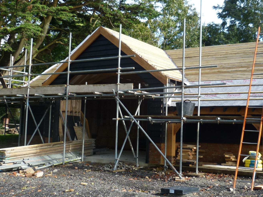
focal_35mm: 48
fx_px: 365
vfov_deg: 30.3
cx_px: 170
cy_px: 91
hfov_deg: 39.3
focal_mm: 5.5
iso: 80
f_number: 2.8
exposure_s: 1/250
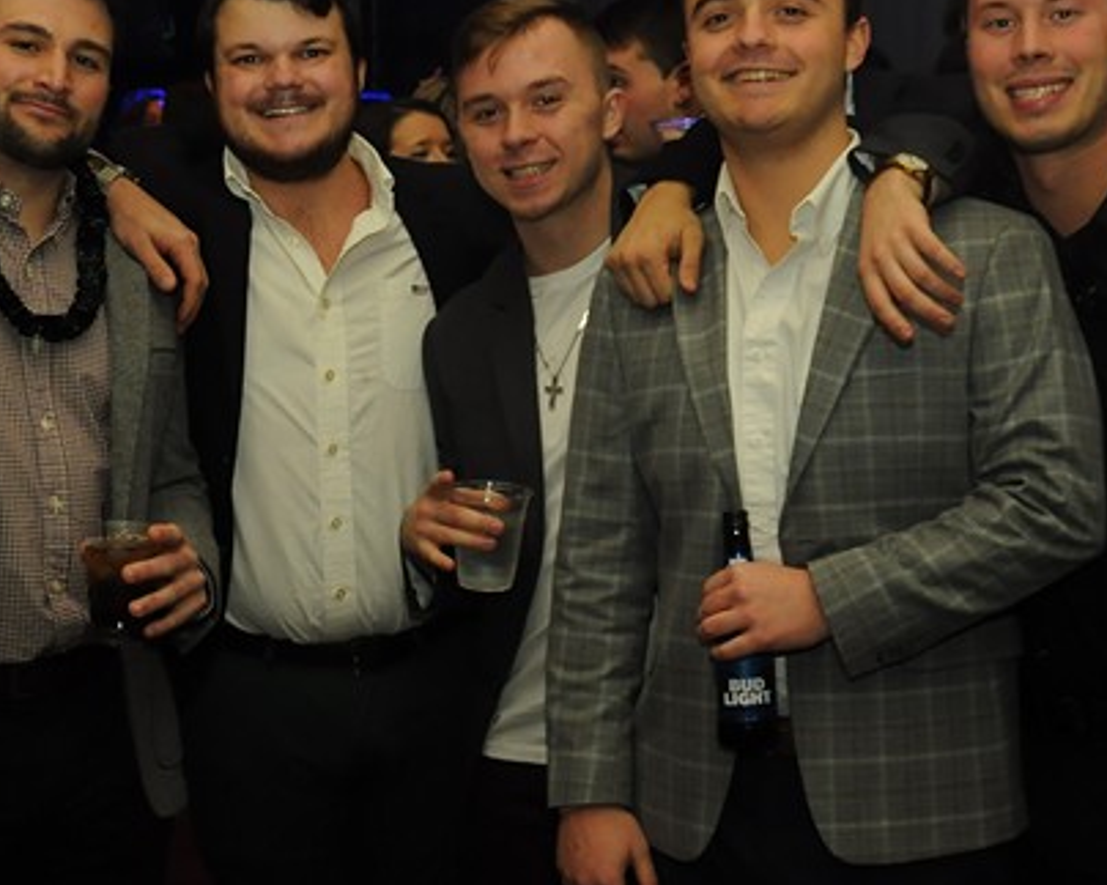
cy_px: 485
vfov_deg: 20.9
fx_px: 2396
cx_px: 493
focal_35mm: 73
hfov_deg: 26.0
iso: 800
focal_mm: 21
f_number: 3.8
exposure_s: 1/60
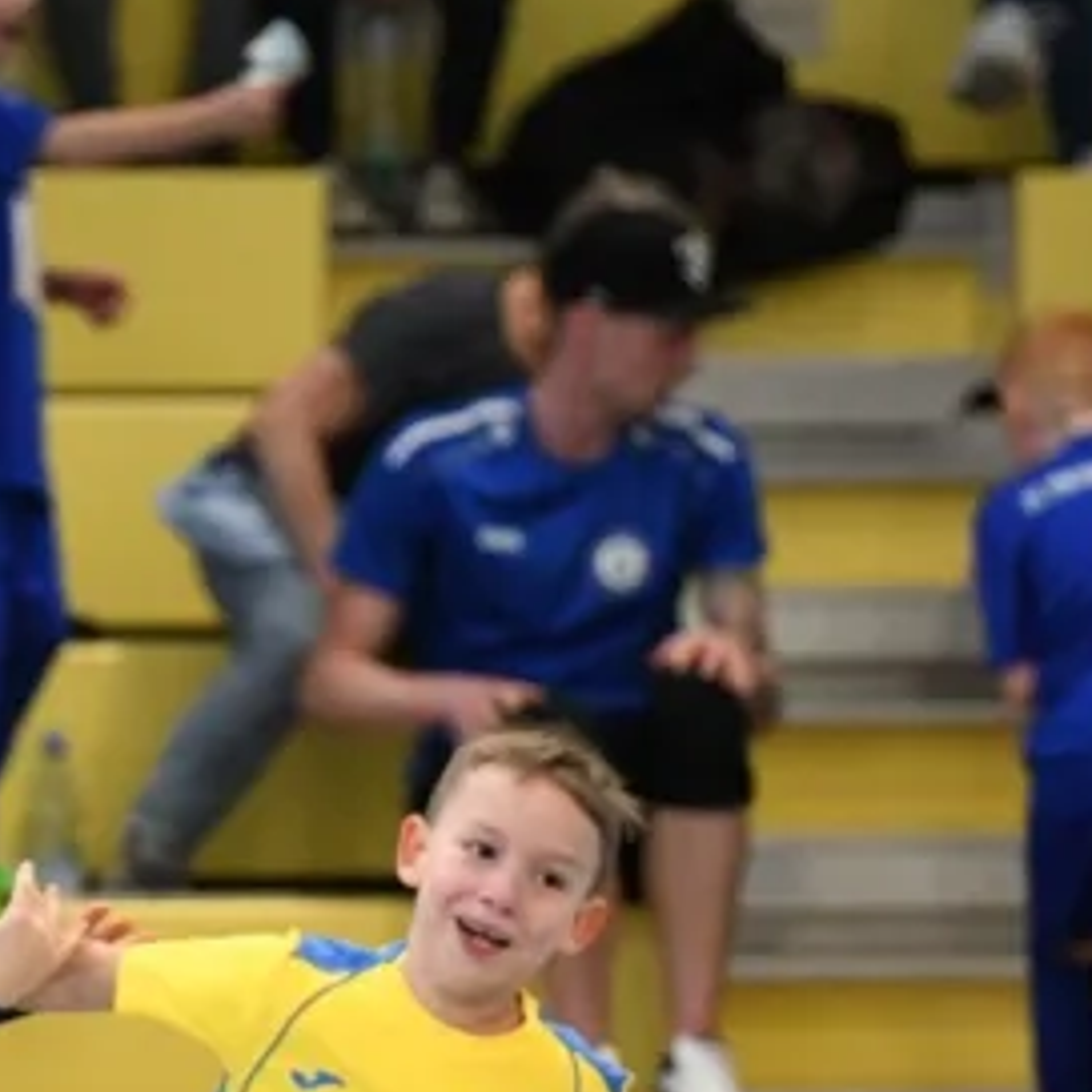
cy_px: 1136
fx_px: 19416
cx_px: 285
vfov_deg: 3.2
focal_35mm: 544
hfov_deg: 3.2
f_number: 2.8
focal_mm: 170
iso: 8000
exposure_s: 1/1250
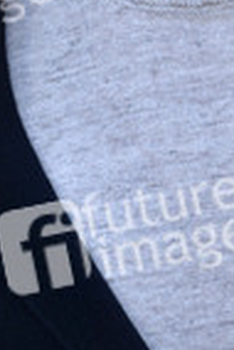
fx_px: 5203
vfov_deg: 3.8
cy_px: -133
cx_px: 196
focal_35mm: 535
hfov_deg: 2.6
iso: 320
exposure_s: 1/250
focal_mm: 190
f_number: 7.1
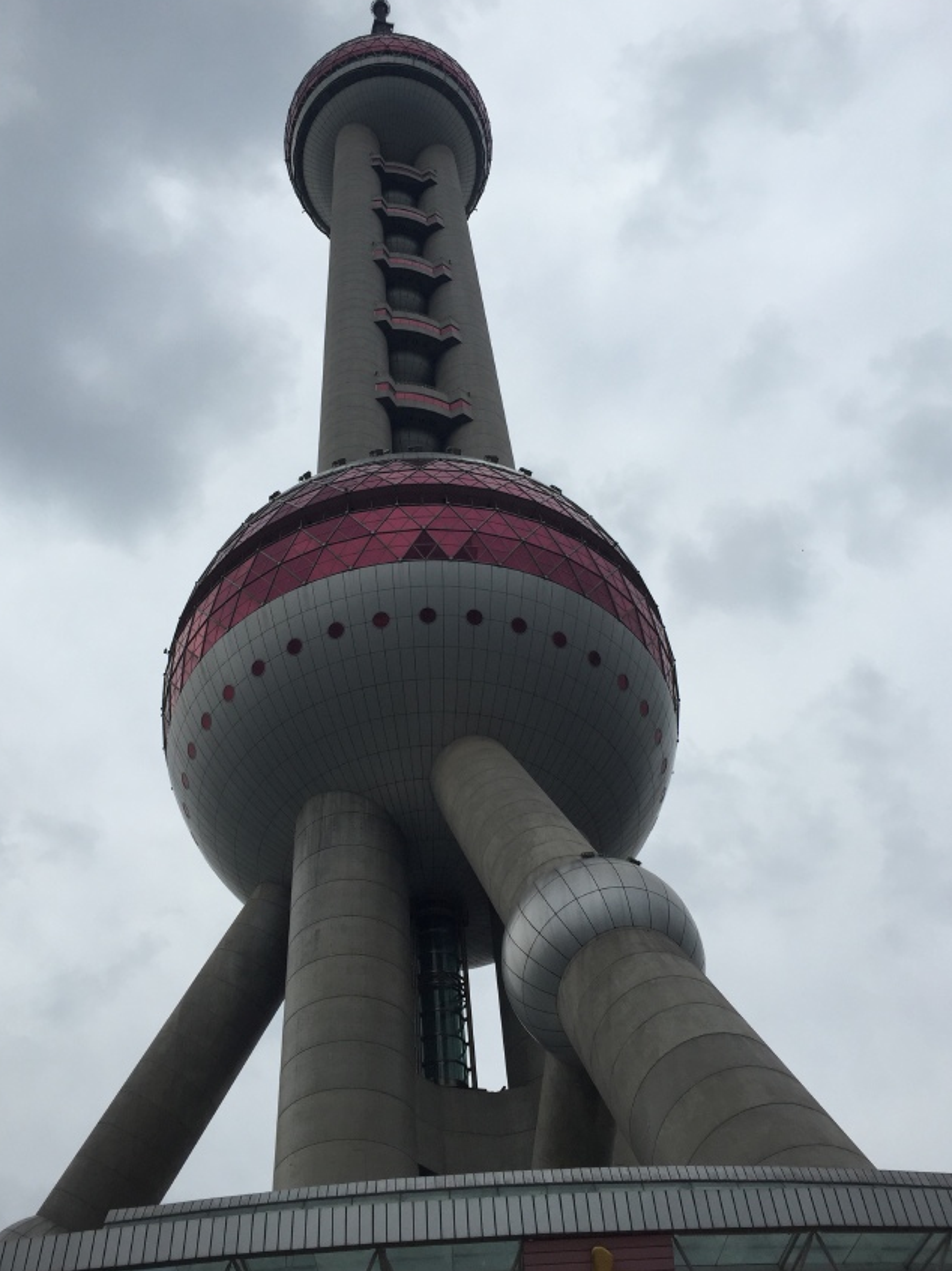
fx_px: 1174
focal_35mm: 32
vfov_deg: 56.8
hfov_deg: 44.1
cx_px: 431
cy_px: 582
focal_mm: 4.15
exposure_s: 1/1464
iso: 32
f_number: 2.2
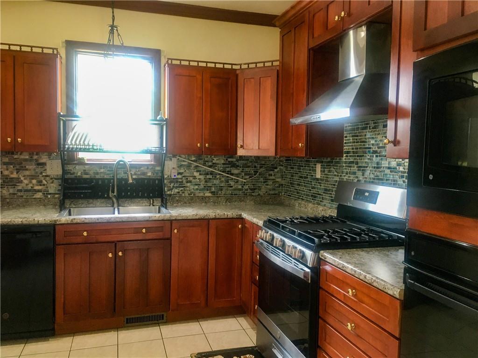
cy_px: 179
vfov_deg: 48.2
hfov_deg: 61.7
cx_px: 239
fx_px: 400
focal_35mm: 29
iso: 100
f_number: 2.2
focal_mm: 4.15
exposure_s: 1/30
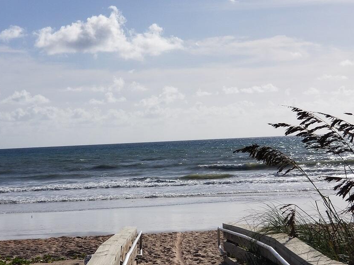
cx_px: 178
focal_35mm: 64
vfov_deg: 22.9
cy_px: 142
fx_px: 654
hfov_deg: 30.3
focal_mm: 6
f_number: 2.4
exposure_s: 1/3165
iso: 25
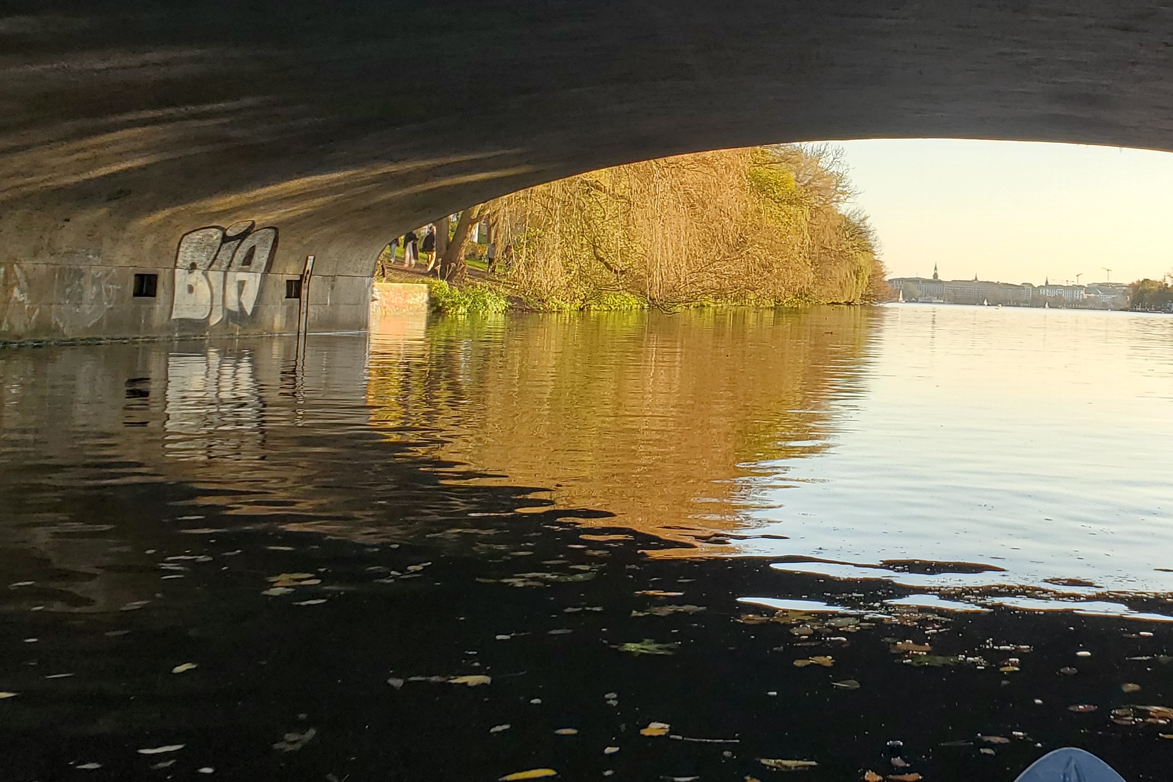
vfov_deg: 26.2
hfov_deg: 37.1
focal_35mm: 51
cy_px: 208
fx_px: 1662
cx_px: 990
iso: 50
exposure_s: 1/286
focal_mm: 4.3
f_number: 2.4
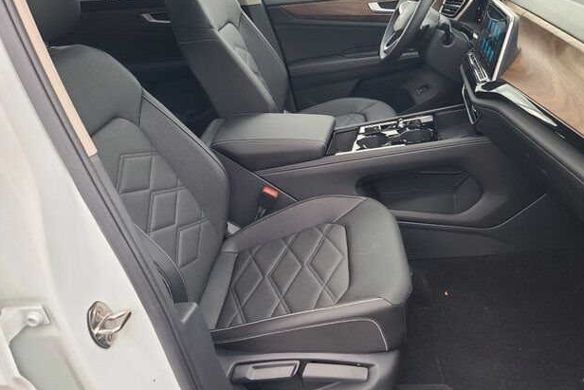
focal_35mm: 27
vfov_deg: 47.9
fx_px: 438
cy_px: 178
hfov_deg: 67.4
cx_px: 301
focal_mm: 7
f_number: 1.8
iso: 100
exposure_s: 1/60
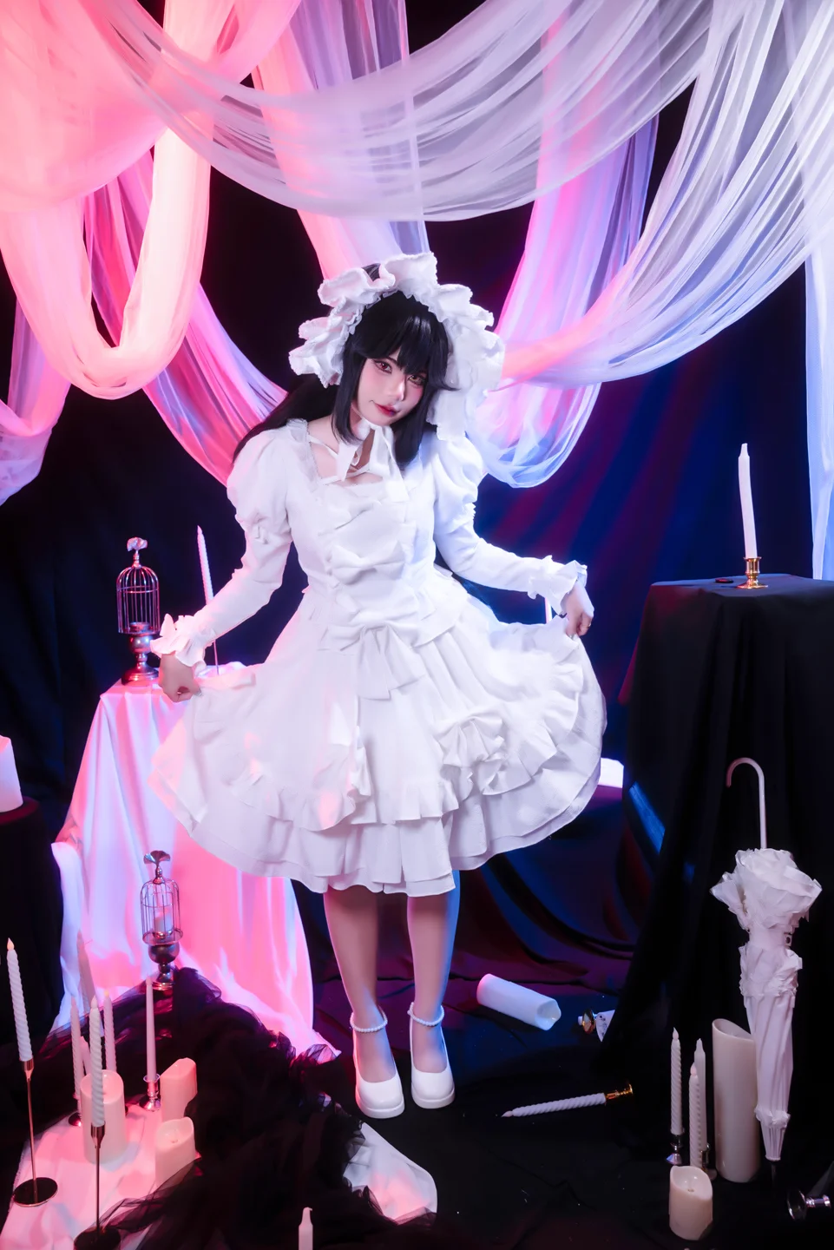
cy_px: 625
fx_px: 1076
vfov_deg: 60.3
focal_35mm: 31
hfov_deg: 42.4
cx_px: 417
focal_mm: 31
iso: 100
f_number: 4
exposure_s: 1/200
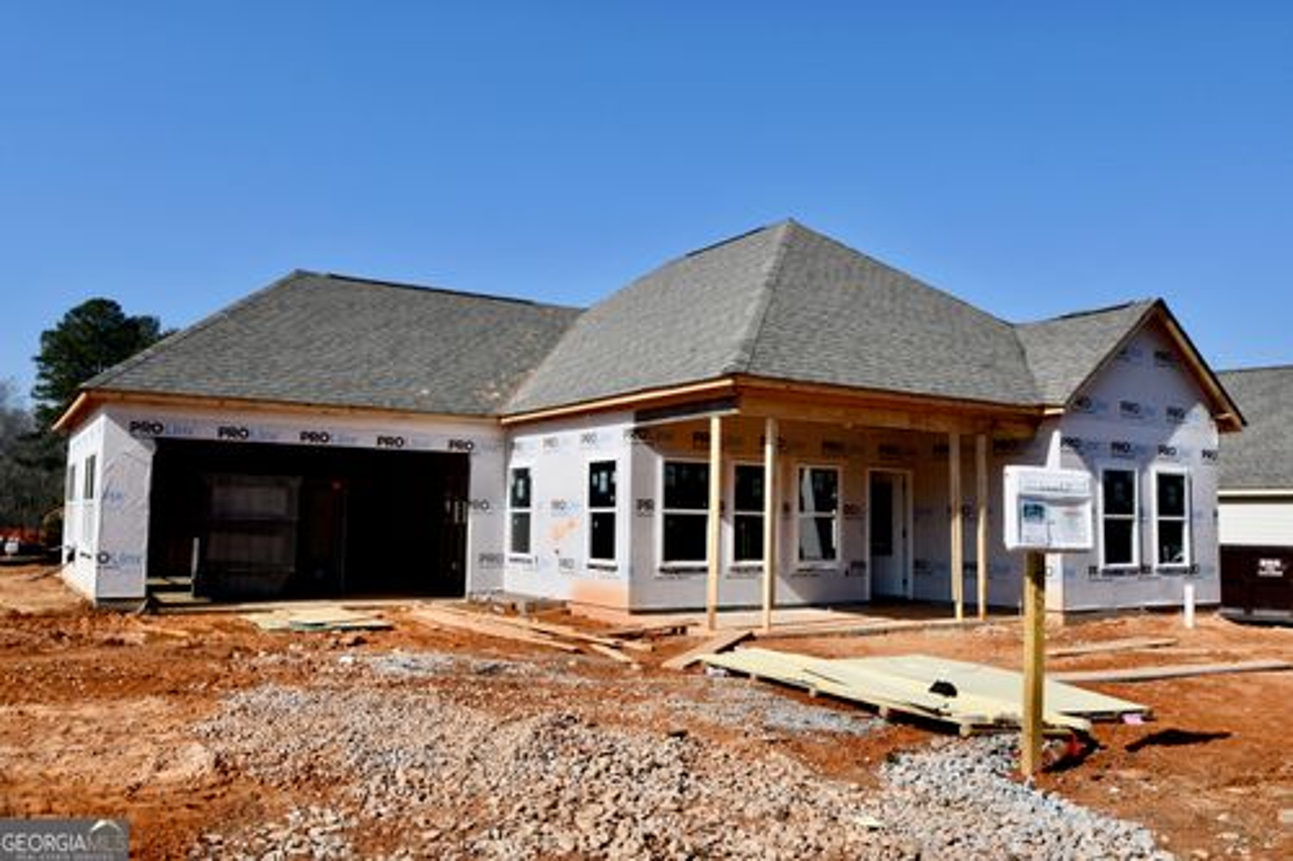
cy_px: 430
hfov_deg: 65.5
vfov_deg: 46.4
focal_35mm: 28
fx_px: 1005
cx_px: 646
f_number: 9
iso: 100
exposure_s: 1/320
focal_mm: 19
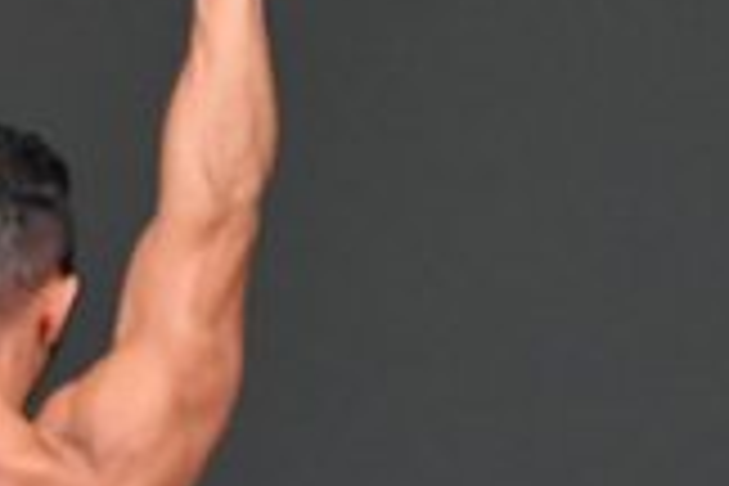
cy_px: 801
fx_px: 36346
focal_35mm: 1795
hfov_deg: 1.1
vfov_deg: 0.8
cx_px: -29
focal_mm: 250
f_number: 5.6
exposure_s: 1/400
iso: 4000
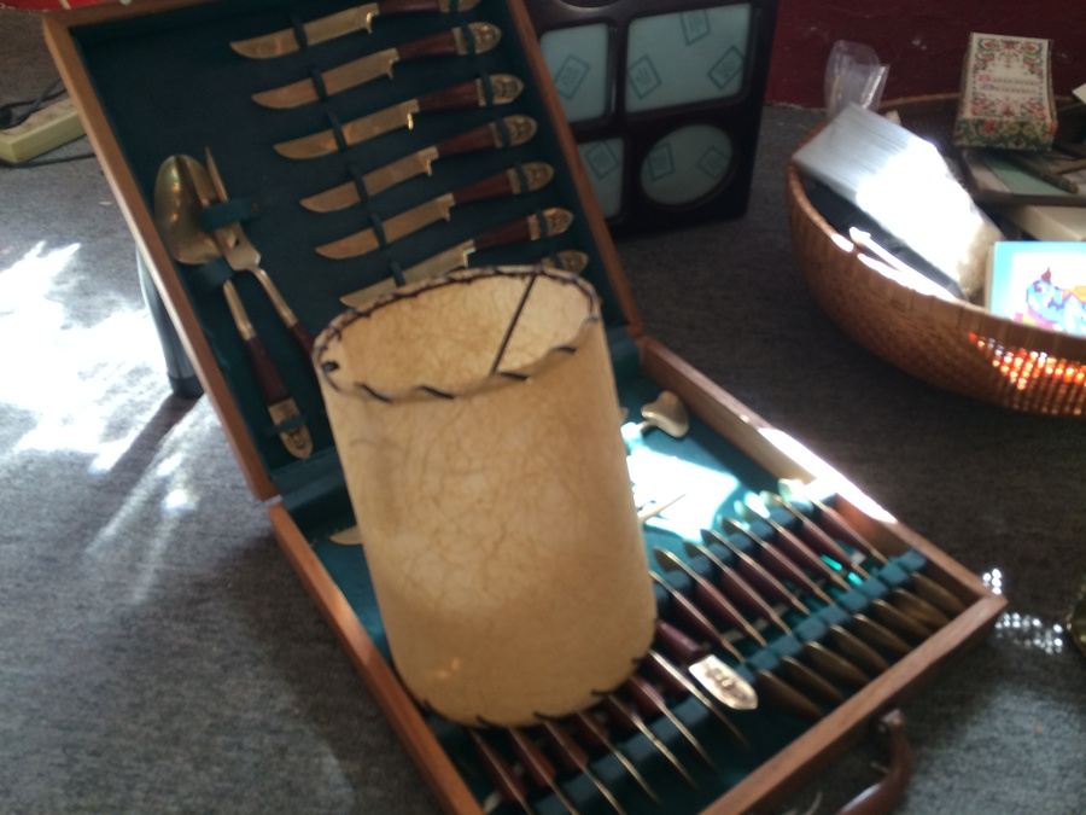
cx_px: 543
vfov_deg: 46.8
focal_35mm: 30
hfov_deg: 60.0
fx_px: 941
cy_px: 408
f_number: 2.2
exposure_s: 1/40
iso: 50
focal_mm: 4.12
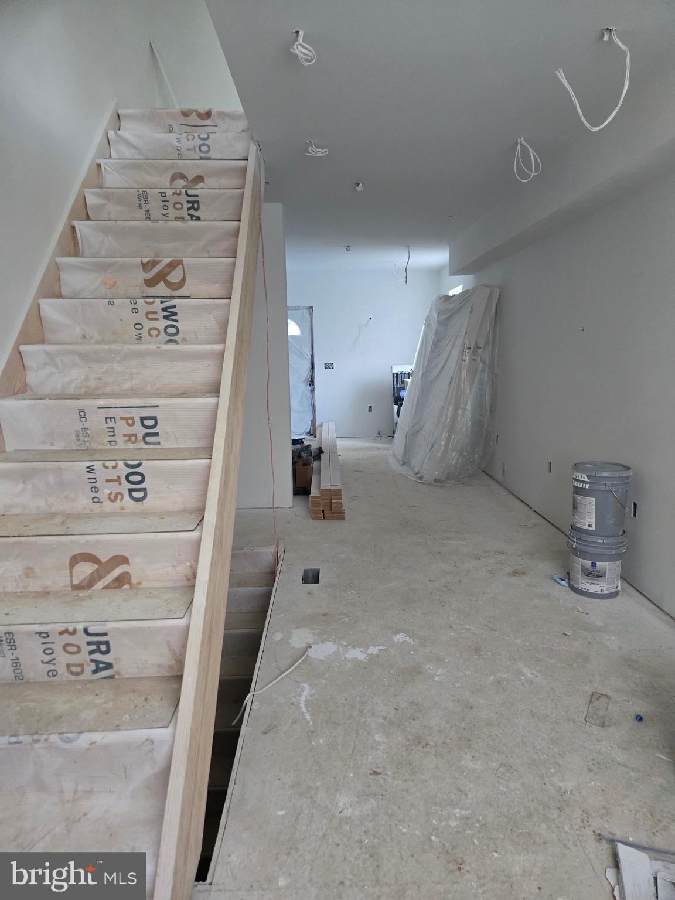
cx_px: 338
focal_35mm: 23
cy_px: 450
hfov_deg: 58.9
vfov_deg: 73.9
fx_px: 598
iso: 640
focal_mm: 5.4
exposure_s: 1/60
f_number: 1.8
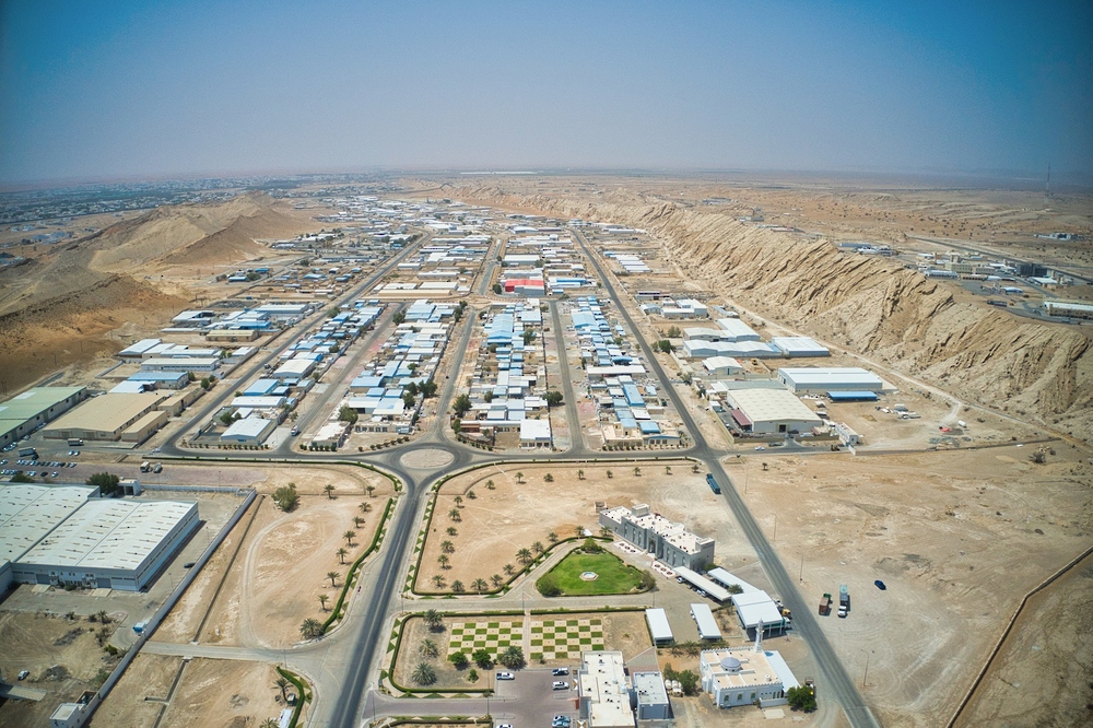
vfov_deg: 46.4
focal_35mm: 28
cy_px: 364
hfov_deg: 65.5
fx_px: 850
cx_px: 546
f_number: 2.8
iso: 400
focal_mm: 10.26
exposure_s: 1/200
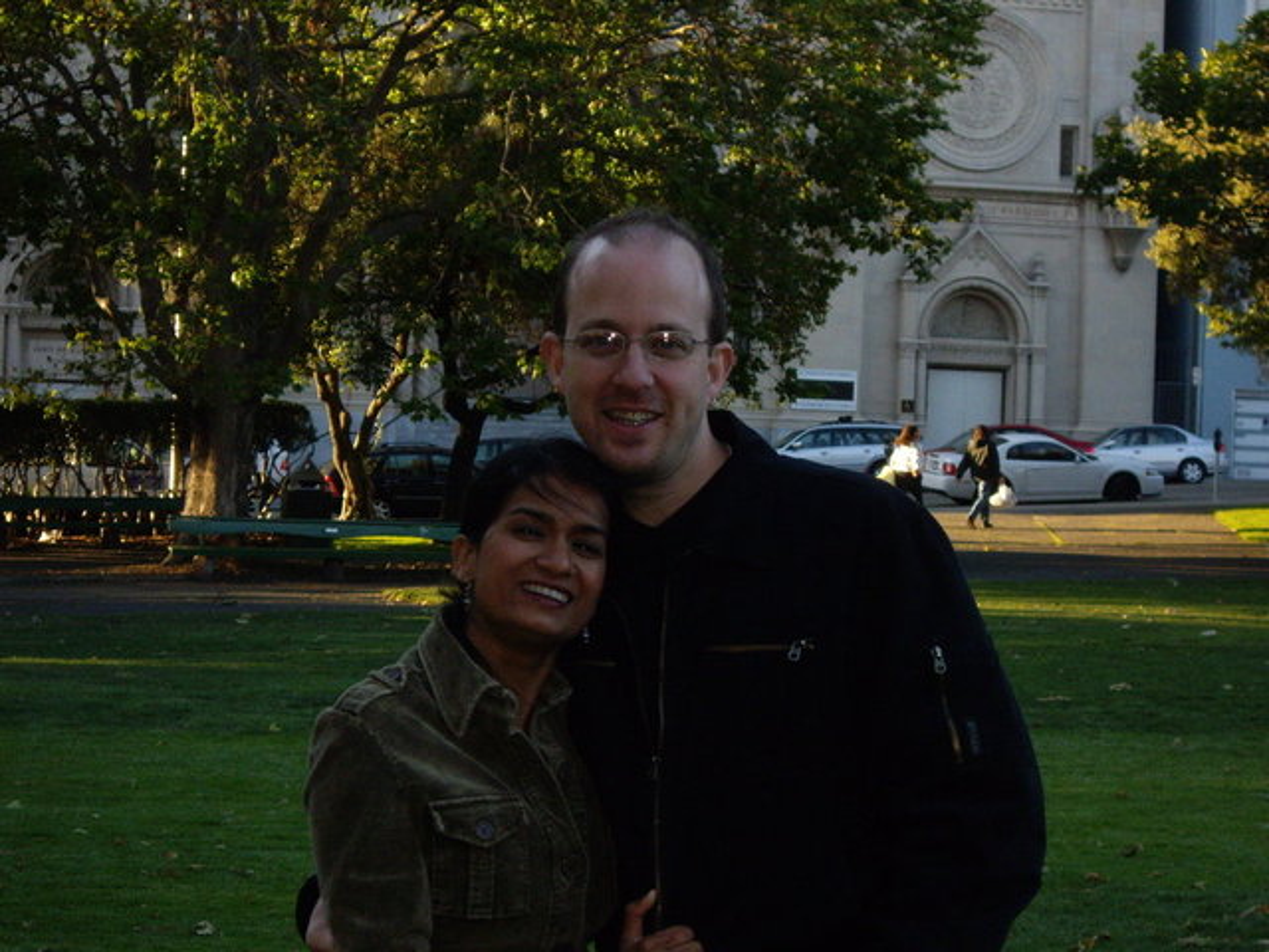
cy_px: 476
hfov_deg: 17.3
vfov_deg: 13.0
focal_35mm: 114
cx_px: 634
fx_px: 4179
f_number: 5.2
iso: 200
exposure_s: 1/125
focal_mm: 18.6
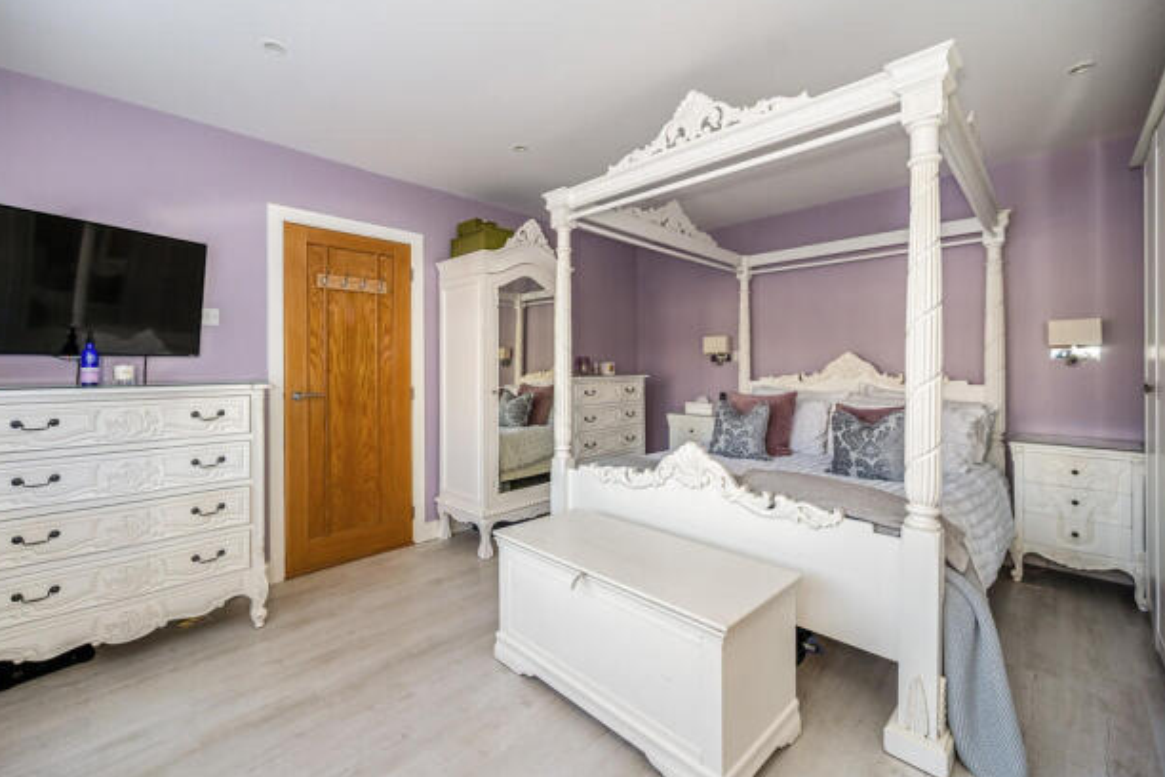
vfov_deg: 77.3
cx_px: 554
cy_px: 373
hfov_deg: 100.3
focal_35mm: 15
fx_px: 485
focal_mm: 14
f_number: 4
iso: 200
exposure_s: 1/60
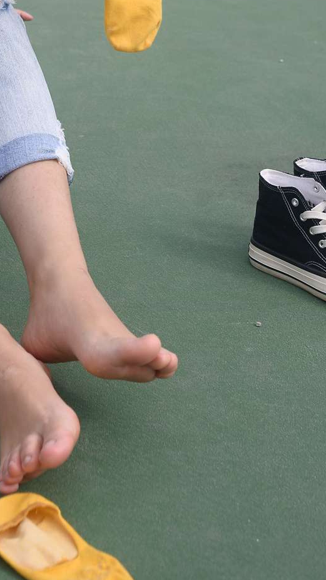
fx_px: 1276
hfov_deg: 14.5
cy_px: 6
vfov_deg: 24.5
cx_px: 84
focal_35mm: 83
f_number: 6.3
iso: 100
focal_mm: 35
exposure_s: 1/400
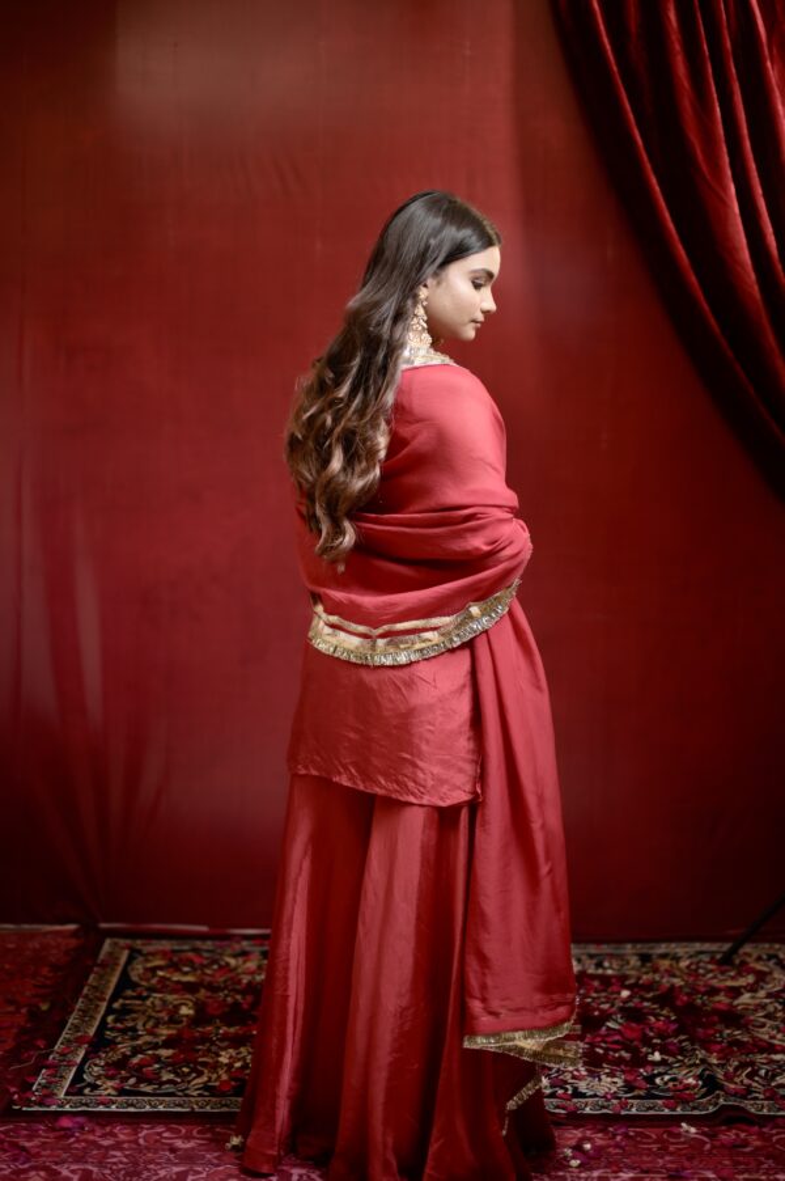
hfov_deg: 27.0
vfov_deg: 39.6
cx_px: 392
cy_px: 590
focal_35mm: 50
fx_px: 1638
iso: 100
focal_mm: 50
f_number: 1.4
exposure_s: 1/200
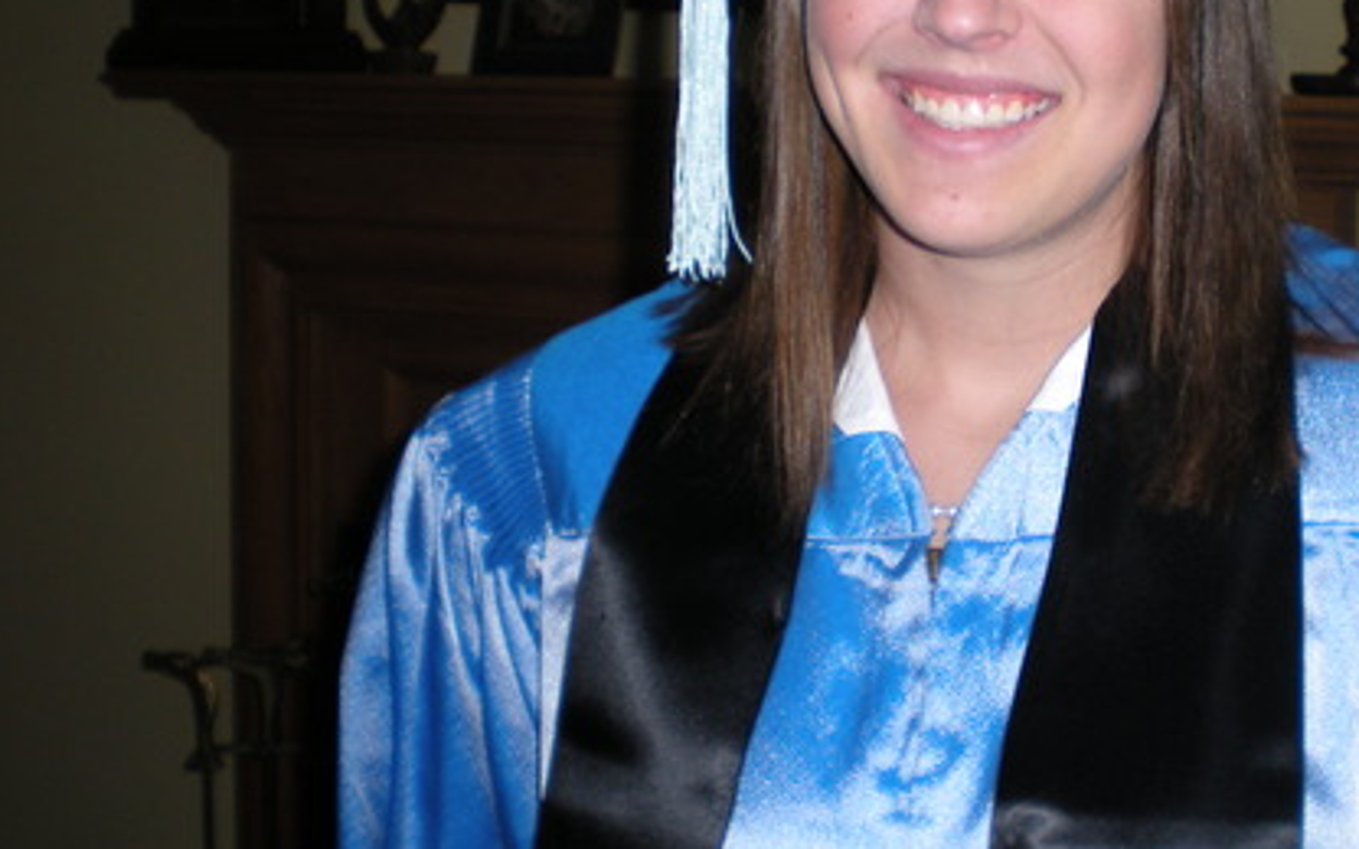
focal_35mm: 62
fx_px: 2296
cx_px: 964
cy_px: 160
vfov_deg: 20.7
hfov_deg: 32.5
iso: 64
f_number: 3.1
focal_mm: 6.3
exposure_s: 1/60
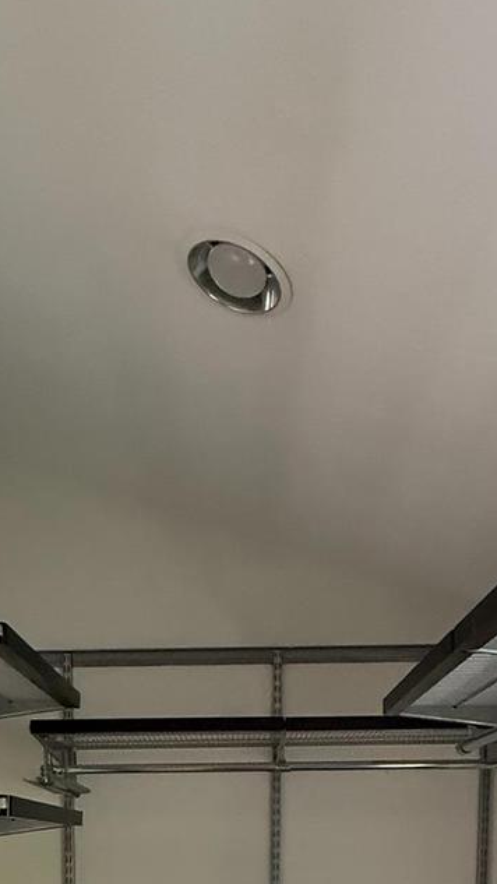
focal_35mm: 37
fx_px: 867
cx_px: 242
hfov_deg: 32.0
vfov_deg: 44.3
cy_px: 922
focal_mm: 2.22
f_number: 2.2
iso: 1000
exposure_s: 1/60
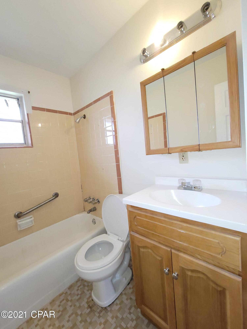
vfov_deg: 106.2
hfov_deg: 89.9
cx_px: 124
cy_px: 164
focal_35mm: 13
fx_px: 124
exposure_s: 1/59
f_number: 2.2
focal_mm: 2.2
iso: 400
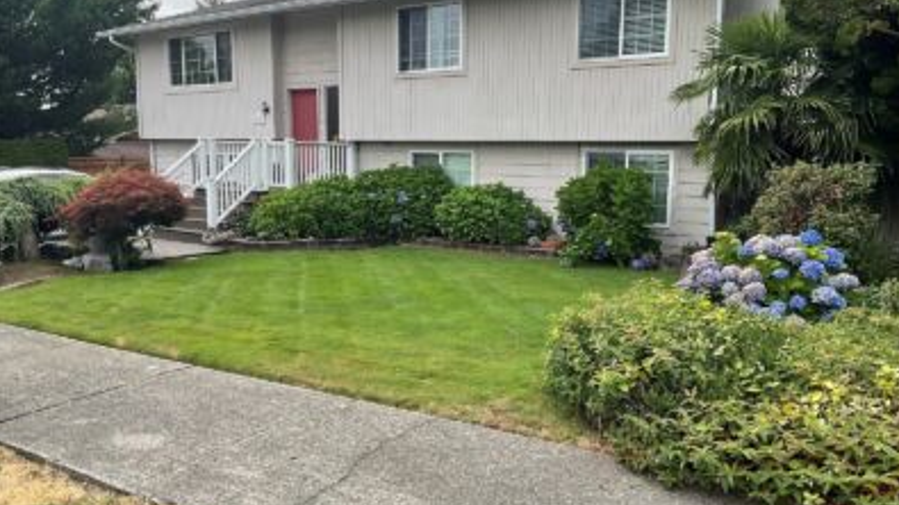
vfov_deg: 36.7
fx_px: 763
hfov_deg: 61.0
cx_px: 451
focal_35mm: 32
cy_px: 255
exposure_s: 1/759
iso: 16
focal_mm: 3
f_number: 1.8
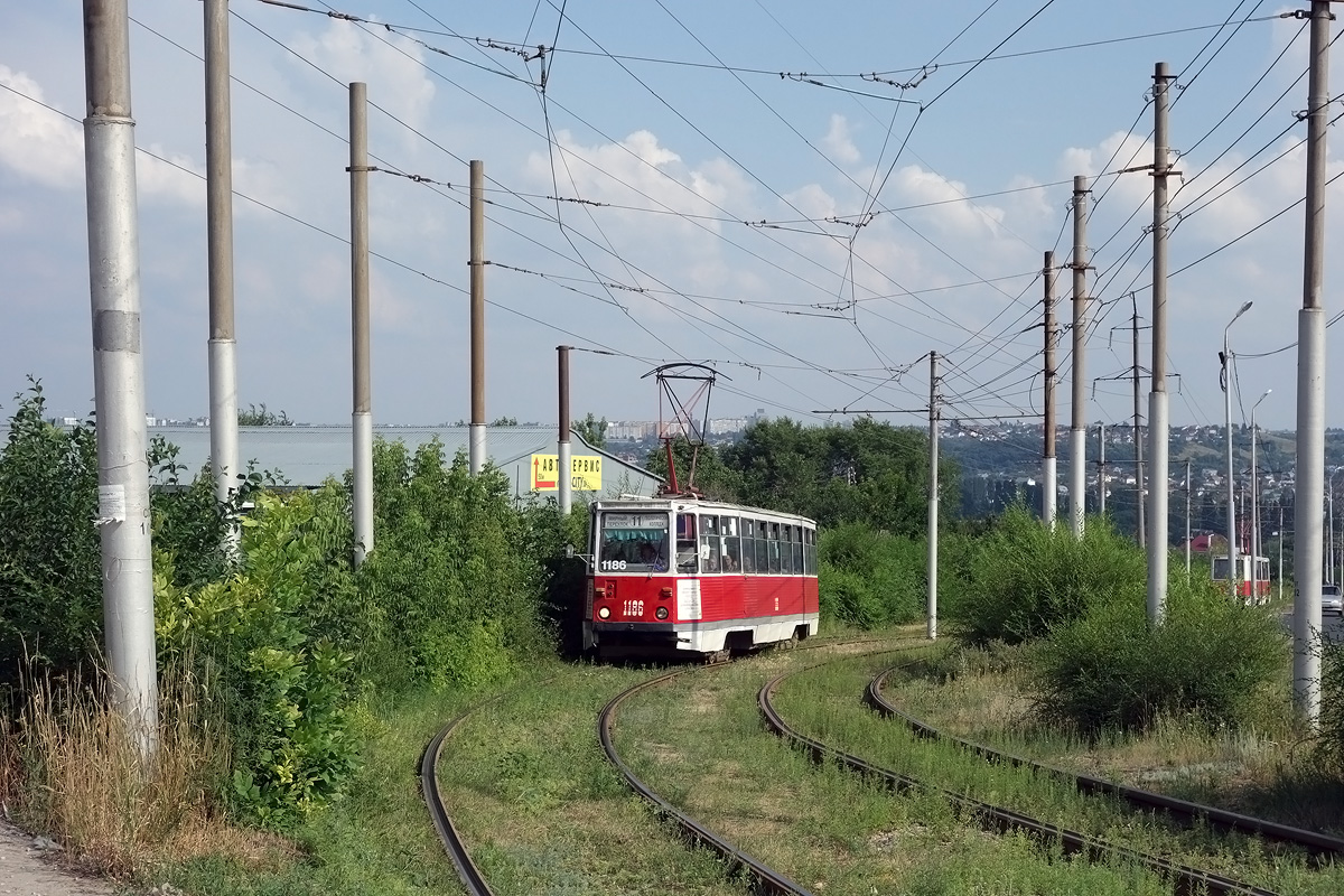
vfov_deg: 23.8
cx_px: 672
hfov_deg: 35.1
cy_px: 448
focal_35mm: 57
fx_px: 2128
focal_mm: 21.29
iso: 125
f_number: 7.1
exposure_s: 1/500
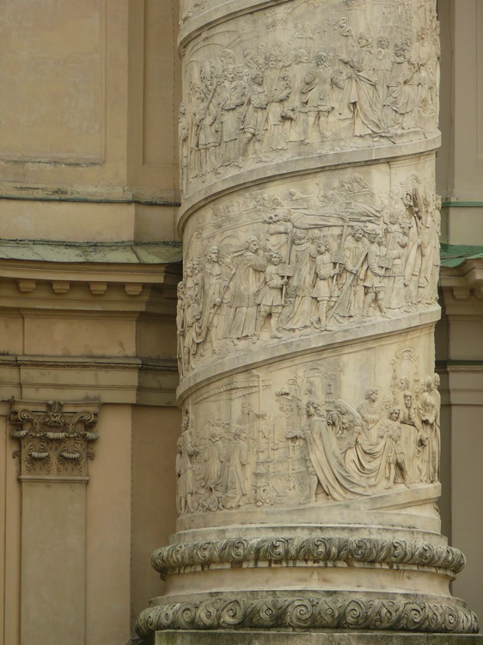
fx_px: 7818
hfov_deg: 3.5
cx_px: 242
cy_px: 322
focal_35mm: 420
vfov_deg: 4.7
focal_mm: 88.8
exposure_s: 1/160
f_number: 4
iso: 100
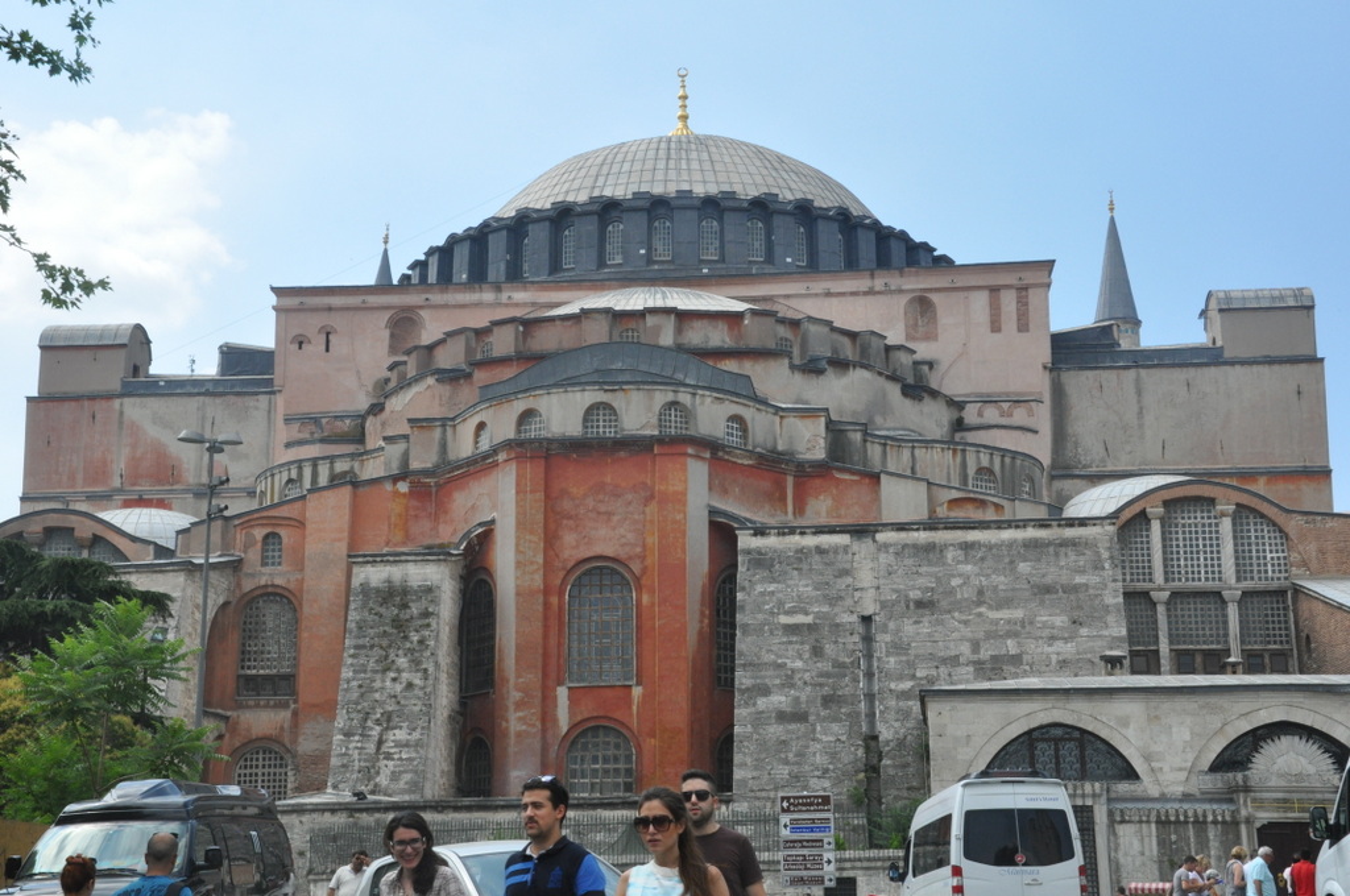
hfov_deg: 37.9
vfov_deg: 25.7
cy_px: 448
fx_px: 1966
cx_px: 675
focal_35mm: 52
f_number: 18
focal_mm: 35
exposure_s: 1/320
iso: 800
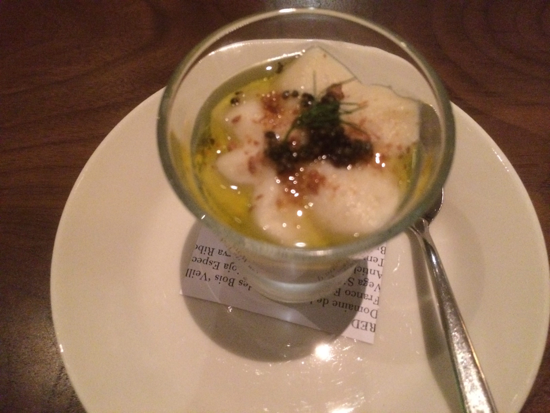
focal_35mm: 30
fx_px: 477
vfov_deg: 46.8
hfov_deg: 60.0
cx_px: 275
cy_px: 206
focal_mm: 4.12
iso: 640
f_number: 2.2
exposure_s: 1/15
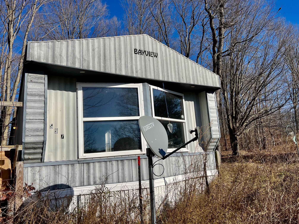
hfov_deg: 67.3
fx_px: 225
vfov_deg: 53.1
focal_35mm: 26
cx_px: 150
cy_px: 112
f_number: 1.5
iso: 50
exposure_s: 1/6993
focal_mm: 5.7
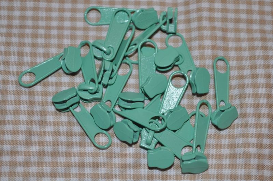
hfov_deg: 26.0
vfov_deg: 17.4
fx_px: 591
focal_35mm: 78
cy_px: 90
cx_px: 136
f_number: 5.6
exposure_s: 1/60
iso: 200
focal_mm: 52
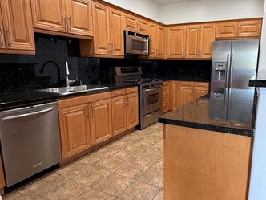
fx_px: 207
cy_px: 104
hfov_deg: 64.4
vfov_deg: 51.3
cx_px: 166
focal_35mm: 27
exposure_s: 1/60
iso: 250
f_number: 2.2
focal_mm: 2.22
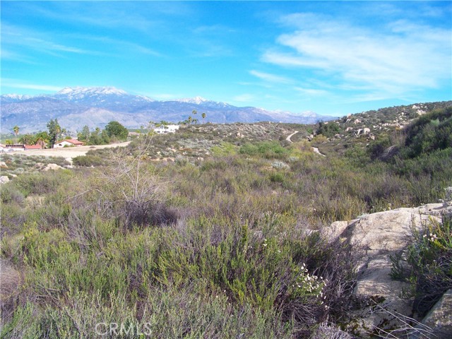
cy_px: 170
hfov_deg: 55.4
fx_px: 431
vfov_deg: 42.9
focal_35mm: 33
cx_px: 226
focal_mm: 5.85
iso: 64
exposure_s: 1/500
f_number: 3.6
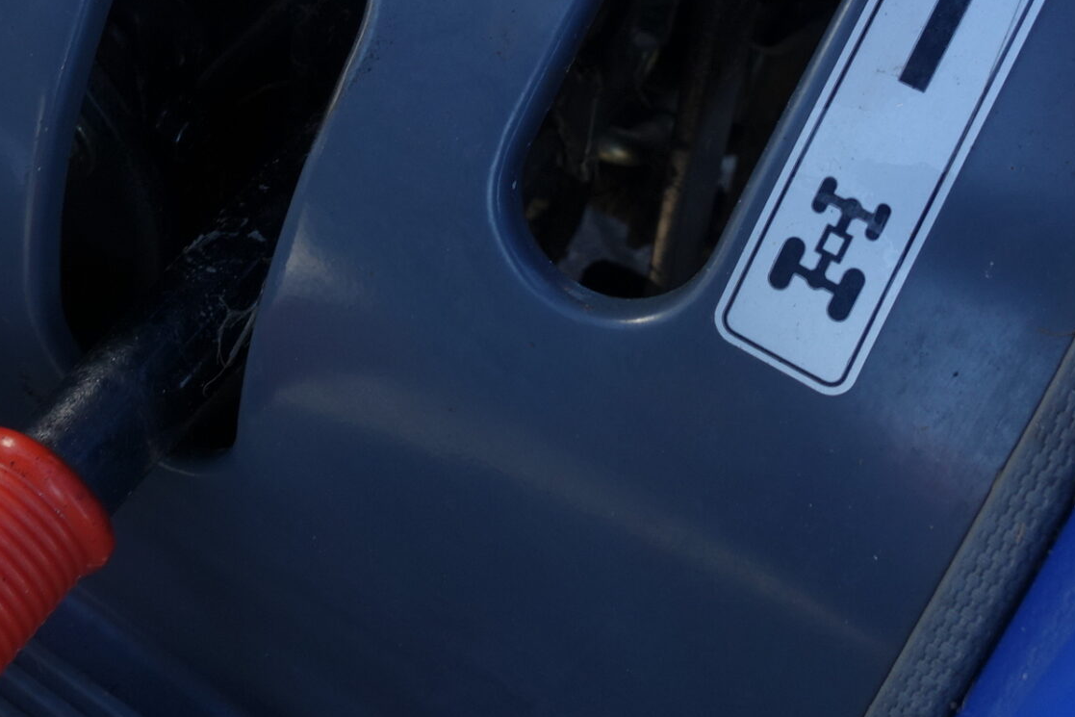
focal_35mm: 55
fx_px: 1642
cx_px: 487
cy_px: -23
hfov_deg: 36.2
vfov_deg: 23.5
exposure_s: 1/125
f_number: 5.6
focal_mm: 8.8
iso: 160
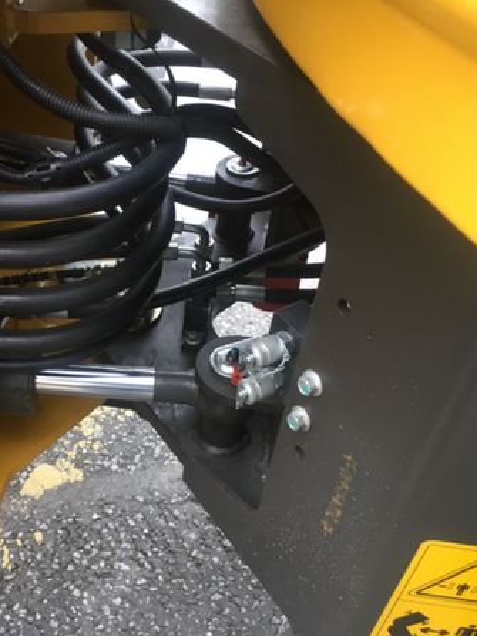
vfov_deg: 47.8
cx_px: 131
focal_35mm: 39
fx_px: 716
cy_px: 319
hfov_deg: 36.2
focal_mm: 4.15
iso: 25
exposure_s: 1/33
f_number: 2.2
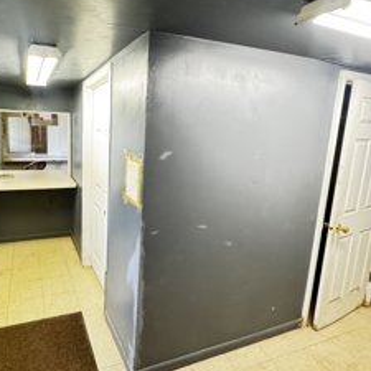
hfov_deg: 67.5
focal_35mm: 22
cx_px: 120
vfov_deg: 69.5
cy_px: 170
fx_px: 267
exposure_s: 1/60
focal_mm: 2.22
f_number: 2.2
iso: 640
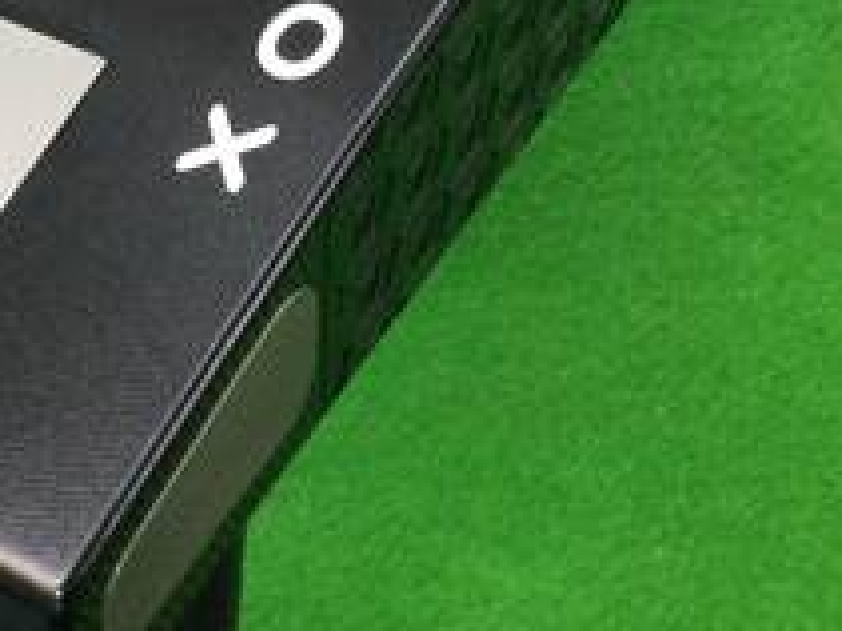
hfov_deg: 20.4
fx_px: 2285
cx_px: 56
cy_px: 24
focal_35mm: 94
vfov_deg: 15.5
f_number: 2.4
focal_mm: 3.3
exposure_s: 1/30
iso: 80
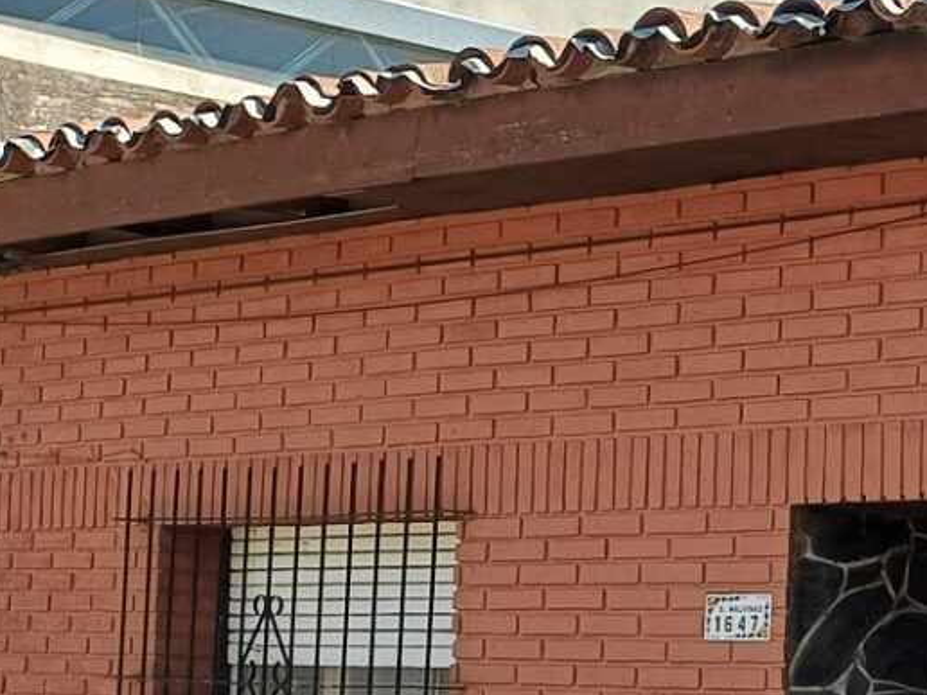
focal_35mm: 93
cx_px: 1513
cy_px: 524
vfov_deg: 15.8
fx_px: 2490
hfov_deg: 18.0
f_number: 1.8
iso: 50
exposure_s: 1/547
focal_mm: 4.65
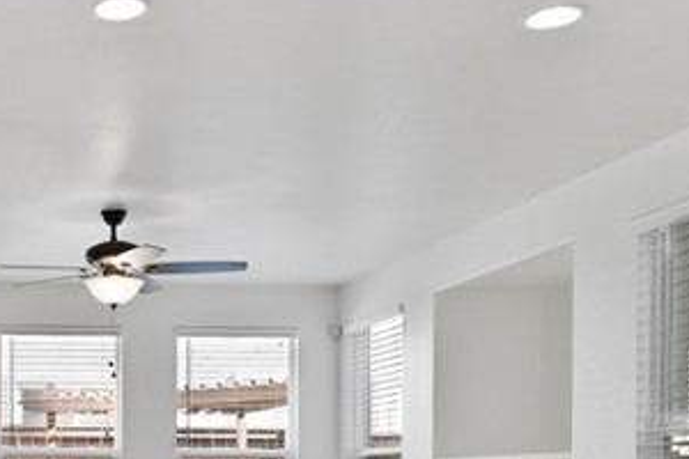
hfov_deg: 30.1
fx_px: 1143
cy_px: 495
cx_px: -67
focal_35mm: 60
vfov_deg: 21.6
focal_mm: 17.5
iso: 320
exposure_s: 1/15
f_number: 4.5
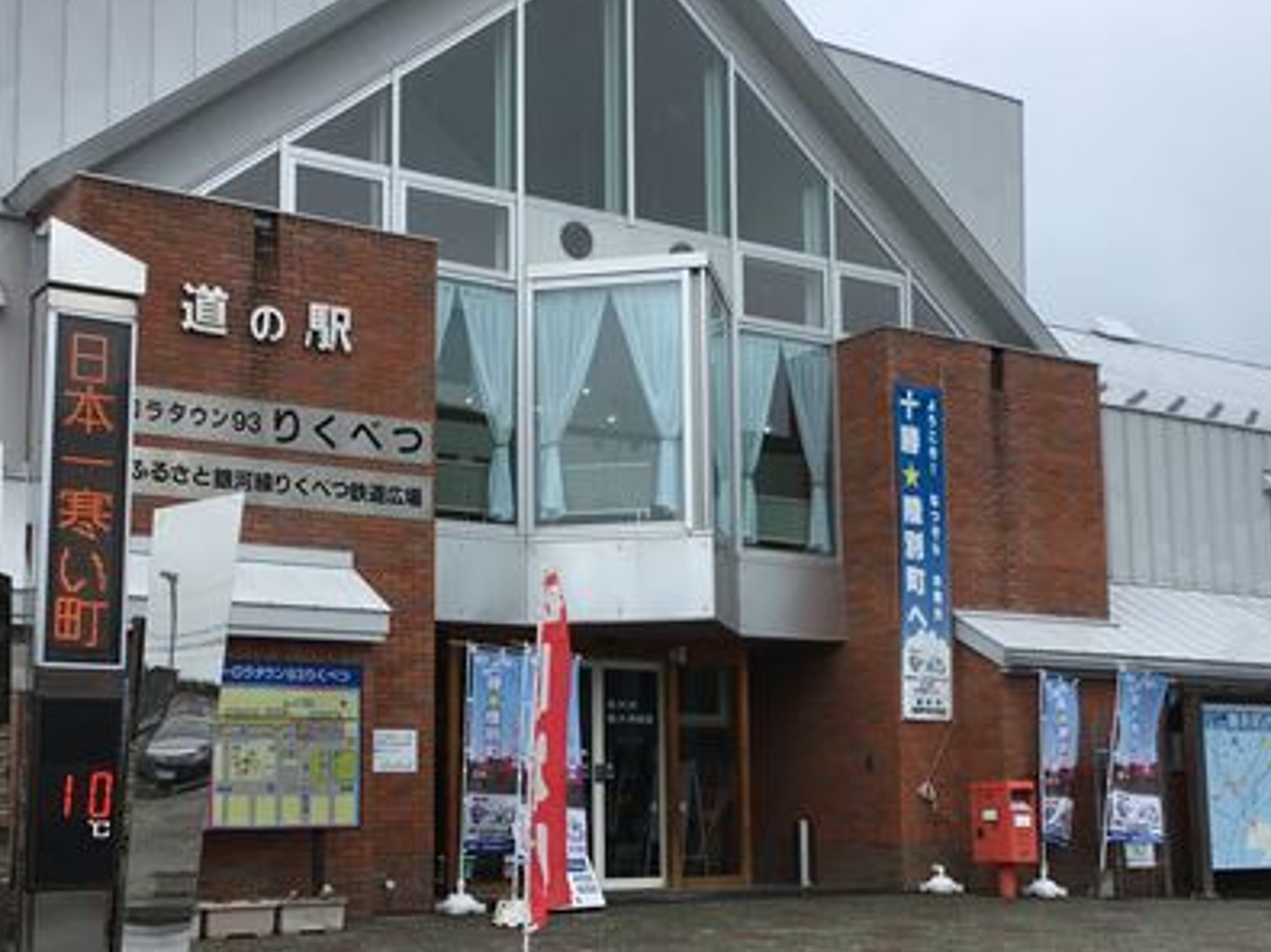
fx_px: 1725
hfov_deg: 40.4
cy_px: 569
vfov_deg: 30.8
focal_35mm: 47
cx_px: 592
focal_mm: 4.15
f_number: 2.2
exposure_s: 1/635
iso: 25
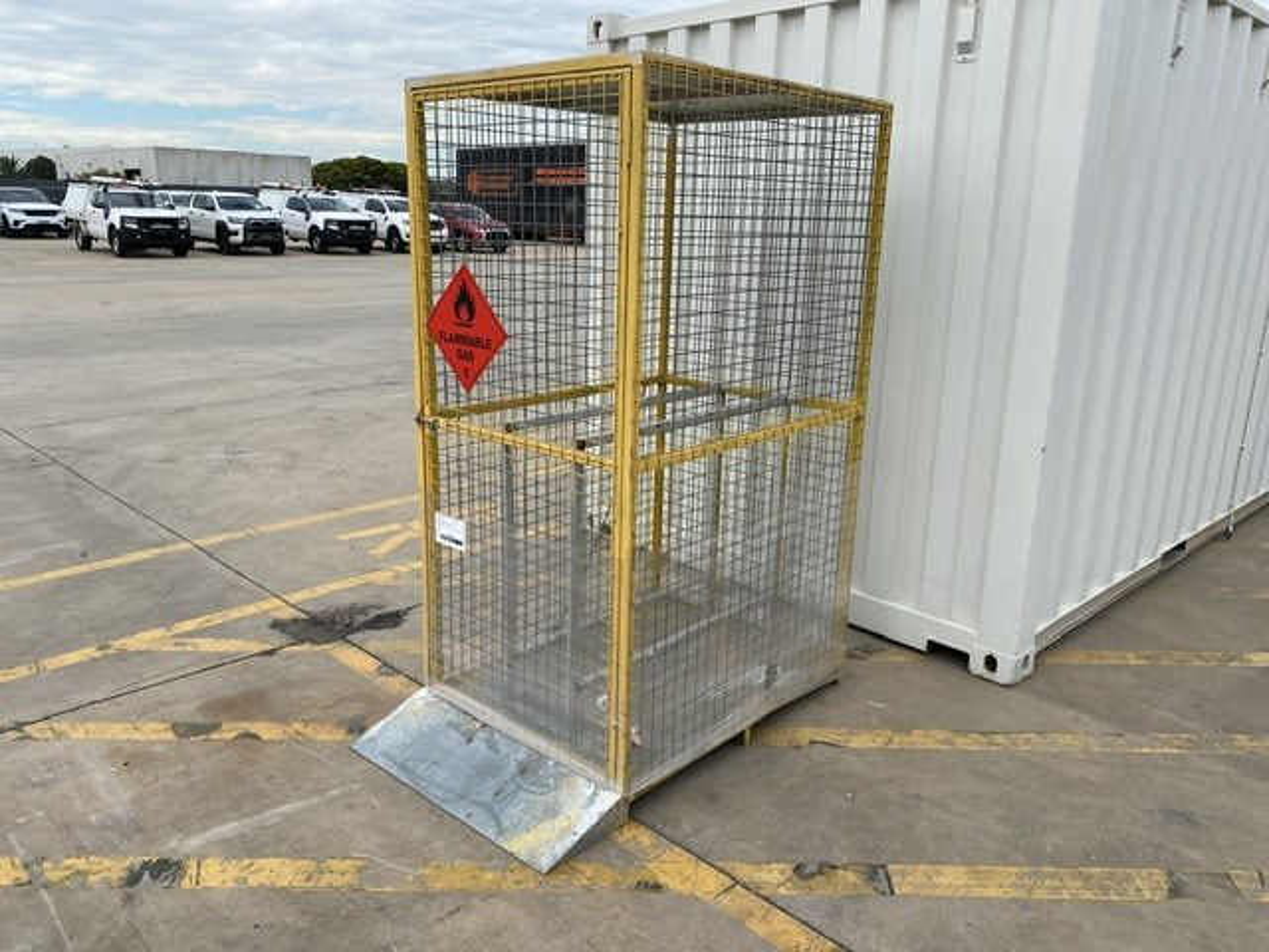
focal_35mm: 26
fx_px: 953
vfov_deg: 53.1
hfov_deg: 67.3
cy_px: 476
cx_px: 634
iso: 32
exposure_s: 1/2066
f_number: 1.8
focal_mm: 4.25
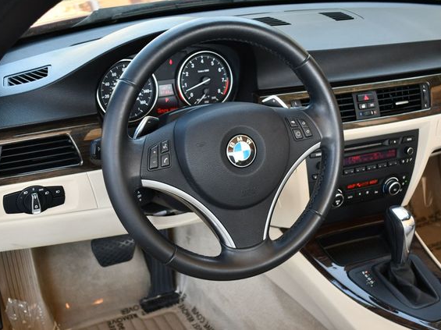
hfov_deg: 39.7
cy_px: 164
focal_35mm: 48
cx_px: 215
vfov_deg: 30.2
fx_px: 611
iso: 450
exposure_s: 1/250
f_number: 3.8
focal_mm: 22
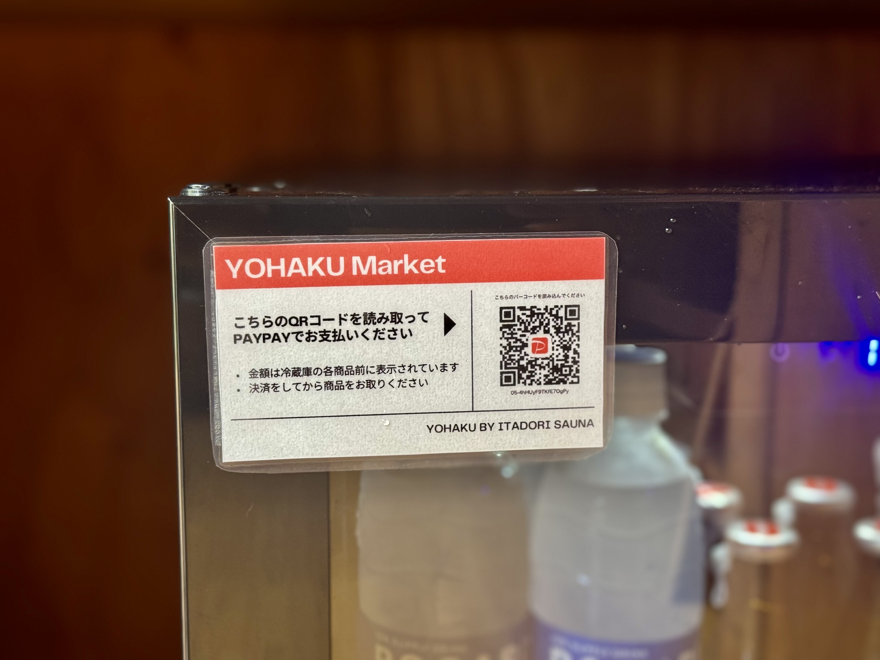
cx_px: 440
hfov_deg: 39.7
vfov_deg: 30.3
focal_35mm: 48
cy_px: 330
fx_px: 1220
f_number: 1.78
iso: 160
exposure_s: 1/60
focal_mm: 6.76
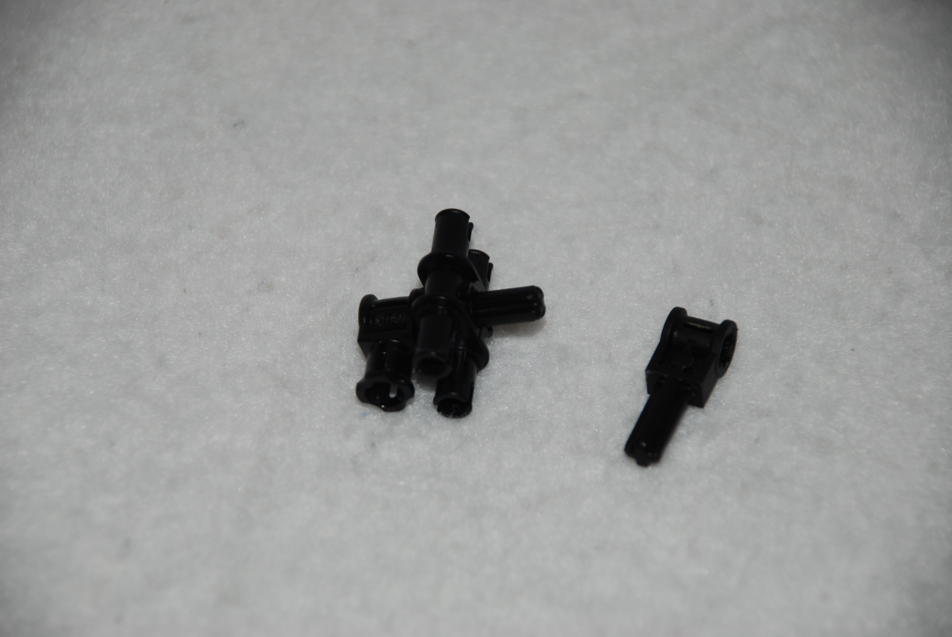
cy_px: 318
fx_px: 5361
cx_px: 476
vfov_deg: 6.8
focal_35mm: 202
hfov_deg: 10.1
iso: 100
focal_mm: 135
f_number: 5.6
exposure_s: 1/60
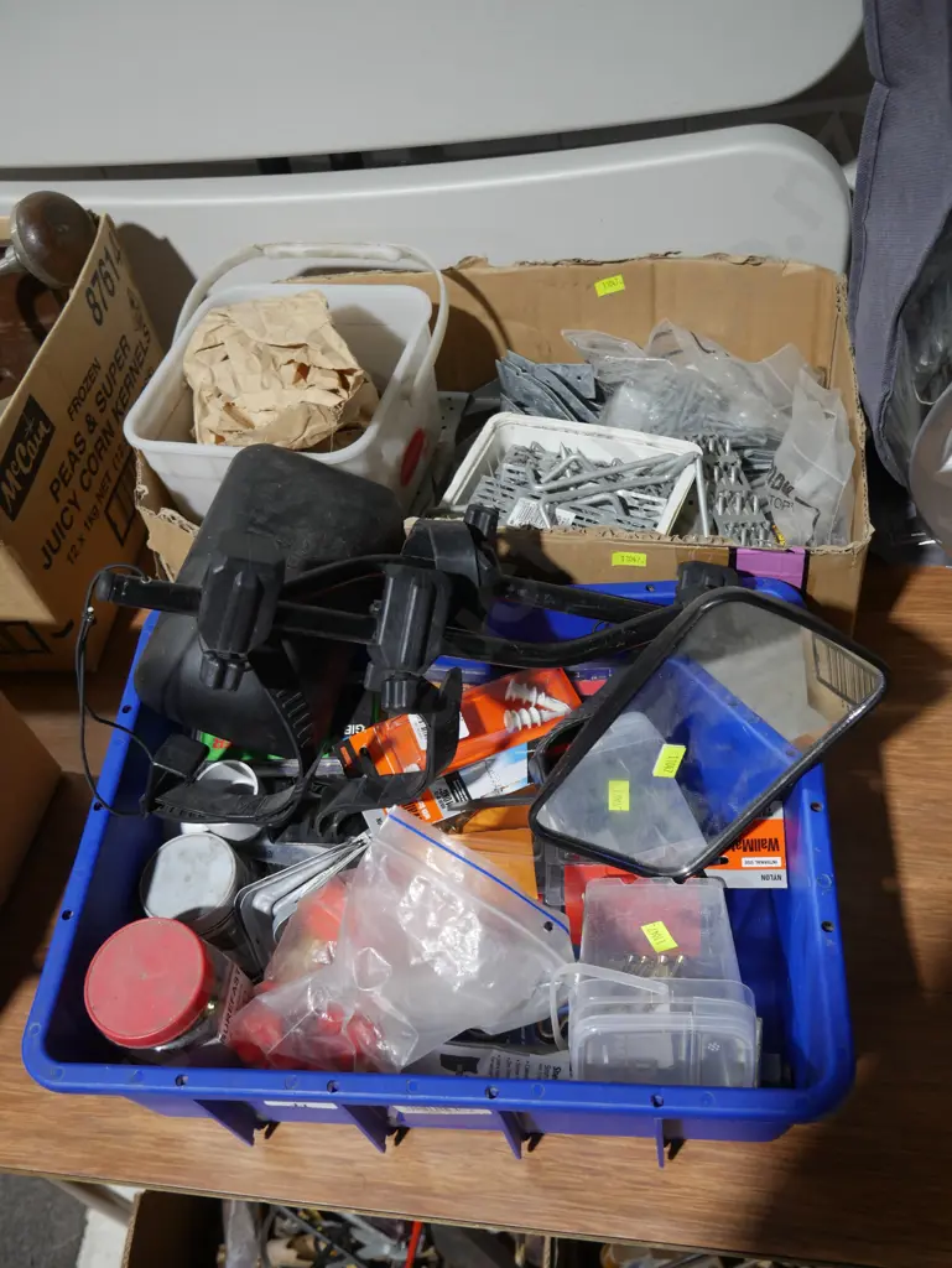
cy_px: 634
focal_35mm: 32
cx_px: 476
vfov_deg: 56.8
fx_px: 1172
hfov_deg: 44.2
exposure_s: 1/60
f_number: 3.6
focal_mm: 16
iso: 400
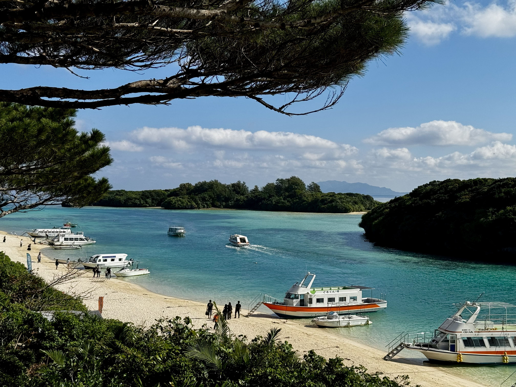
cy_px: 194
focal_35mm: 48
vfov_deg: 30.3
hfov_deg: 39.7
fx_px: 716
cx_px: 258
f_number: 1.78
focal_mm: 6.76
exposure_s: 1/7092
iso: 64
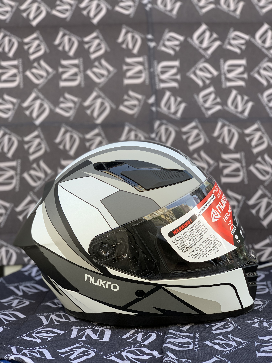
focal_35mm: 52
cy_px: 182
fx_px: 545
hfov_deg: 28.0
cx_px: 136
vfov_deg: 36.8
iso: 20
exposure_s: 1/122
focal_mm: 6
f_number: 2.4
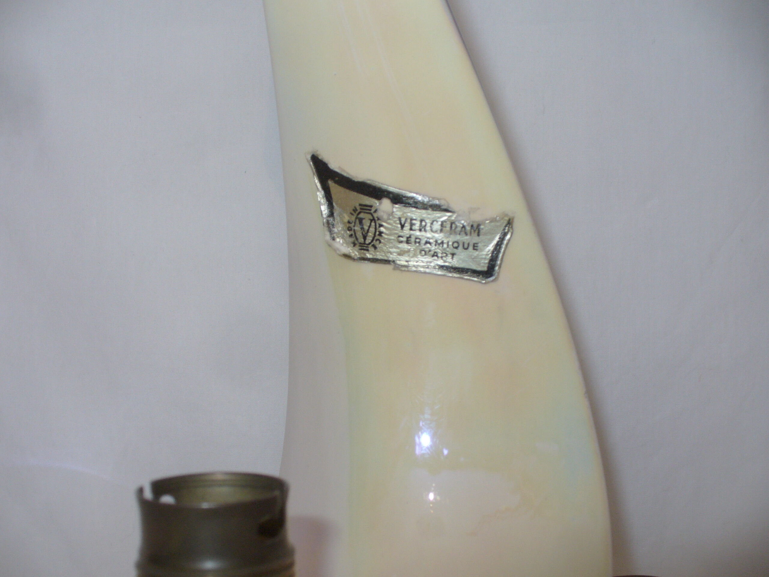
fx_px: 822
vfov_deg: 38.7
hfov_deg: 50.1
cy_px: 288
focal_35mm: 37
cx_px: 384
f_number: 2.8
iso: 100
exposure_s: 1/8
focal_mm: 6.1
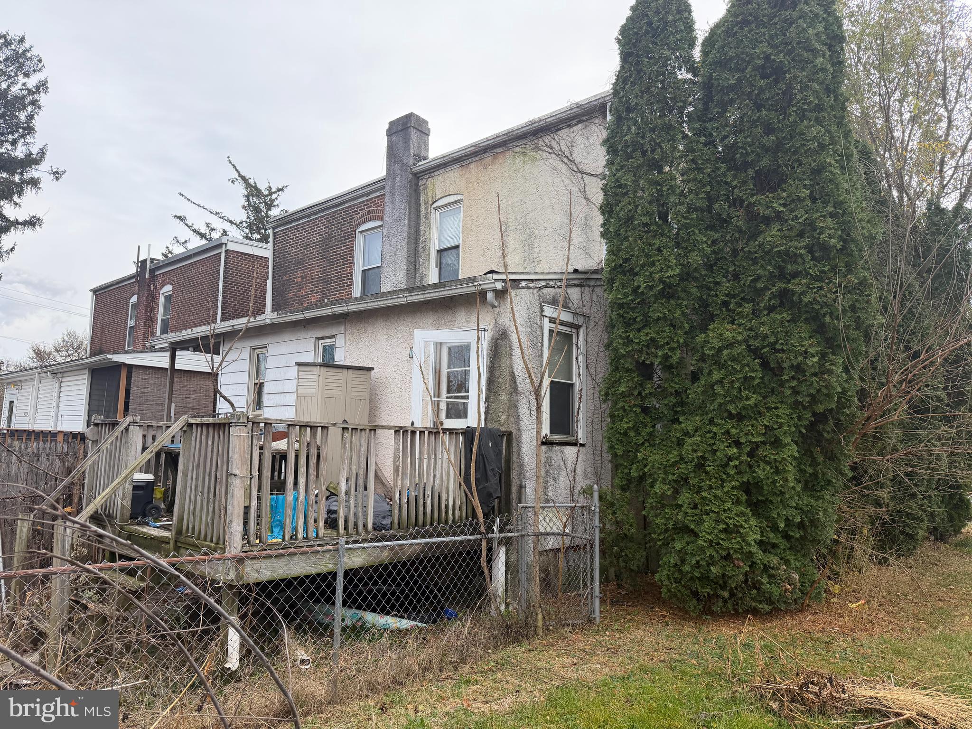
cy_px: 364
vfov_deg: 56.8
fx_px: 674
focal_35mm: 24
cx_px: 486
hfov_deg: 71.6
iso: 100
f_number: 1.78
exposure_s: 1/2000
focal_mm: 6.76
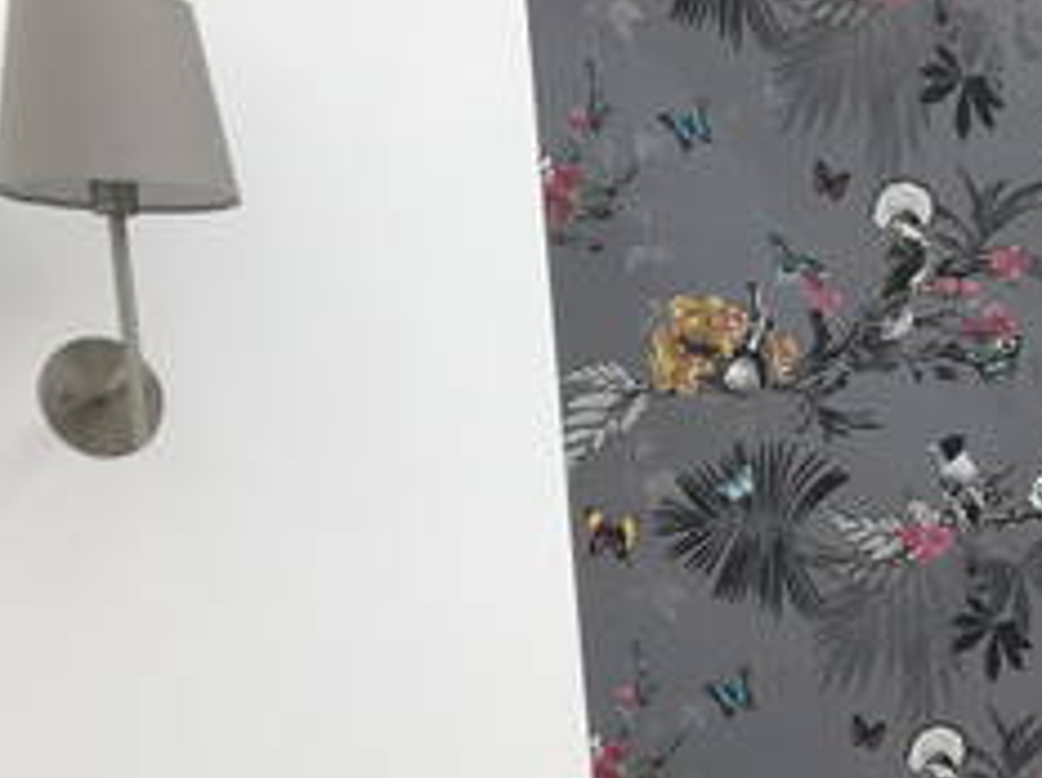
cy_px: 1247
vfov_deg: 14.3
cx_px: 1297
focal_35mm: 95
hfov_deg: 19.3
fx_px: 2855
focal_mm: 3.99
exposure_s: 1/100
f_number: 1.8
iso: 25
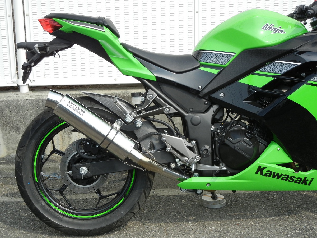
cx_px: 158
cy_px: 119
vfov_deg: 19.1
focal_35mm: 77
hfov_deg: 25.3
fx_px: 705
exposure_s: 1/766
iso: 160
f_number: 4.3
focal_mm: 13.9
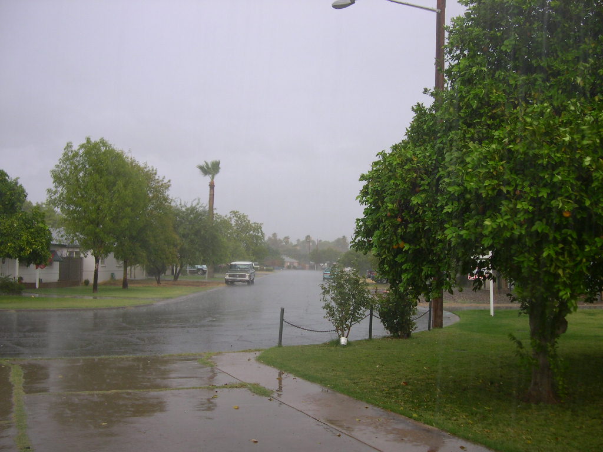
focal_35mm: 38
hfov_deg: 49.0
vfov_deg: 37.7
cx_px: 302
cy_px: 226
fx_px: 662
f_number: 2.8
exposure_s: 1/21.5
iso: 100
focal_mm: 8
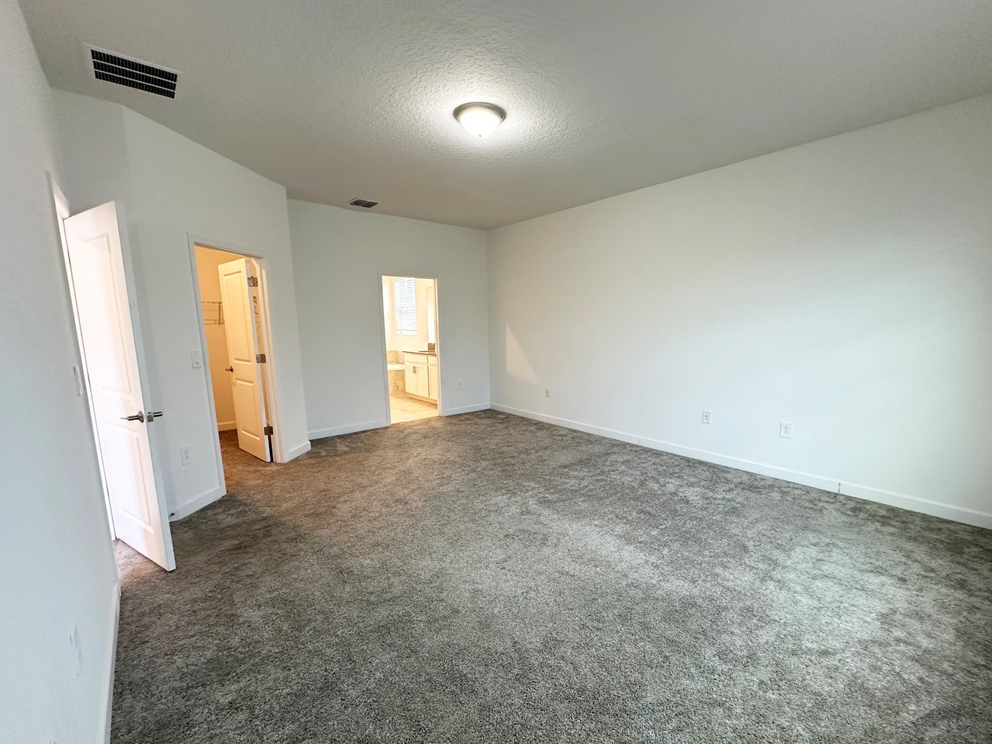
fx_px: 430
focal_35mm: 15
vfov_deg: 81.7
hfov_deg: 98.1
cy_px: 390
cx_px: 525
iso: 200
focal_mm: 2.22
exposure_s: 1/60
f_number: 2.2
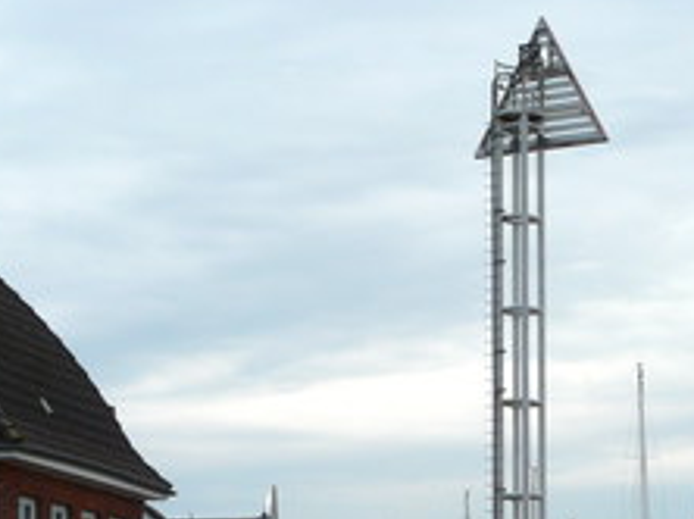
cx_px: 503
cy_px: 403
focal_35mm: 119
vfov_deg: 12.4
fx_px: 2383
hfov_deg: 16.5
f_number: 7.1
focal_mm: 10.8
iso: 100
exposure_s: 1/400
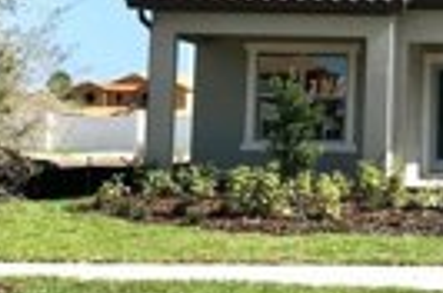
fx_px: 970
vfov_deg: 17.1
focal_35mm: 79
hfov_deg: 23.7
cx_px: 520
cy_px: 73
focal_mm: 3.99
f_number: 1.8
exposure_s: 1/3096
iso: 20
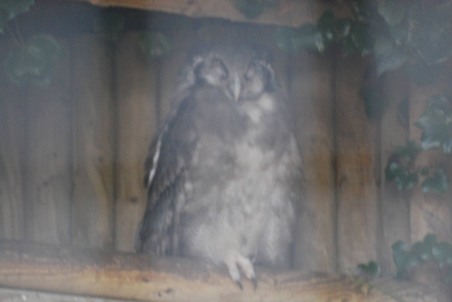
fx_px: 5657
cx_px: 226
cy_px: 151
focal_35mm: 450
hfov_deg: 4.6
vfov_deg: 3.1
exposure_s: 1/40
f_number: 5.6
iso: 1600
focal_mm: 300
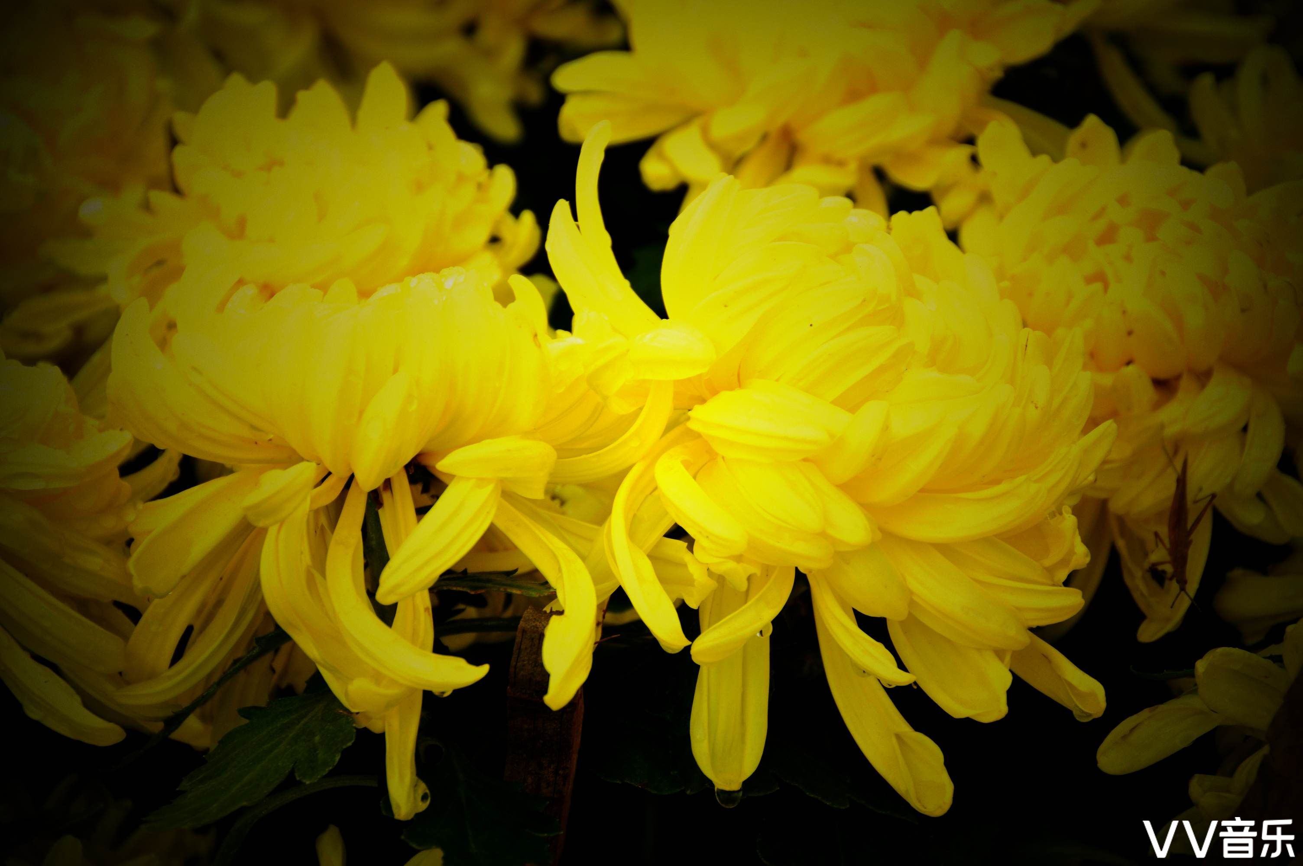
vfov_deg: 13.0
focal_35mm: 105
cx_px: 652
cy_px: 433
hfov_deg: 19.5
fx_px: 3797
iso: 100
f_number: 7.1
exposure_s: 1/200
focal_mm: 70
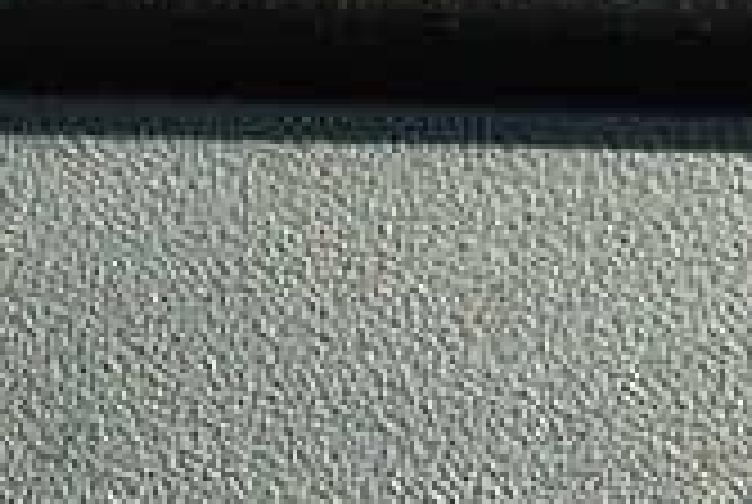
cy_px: -36
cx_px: -549
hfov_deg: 5.5
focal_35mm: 368
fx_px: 7701
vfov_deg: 3.7
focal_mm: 40
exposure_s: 1/80
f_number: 5.6
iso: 125
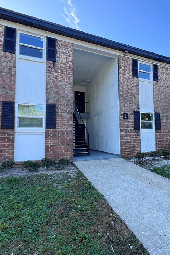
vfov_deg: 86.9
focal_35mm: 19
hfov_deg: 63.7
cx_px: 106
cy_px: 128
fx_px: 135
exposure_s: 1/180
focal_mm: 1.57
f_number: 1.8
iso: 32
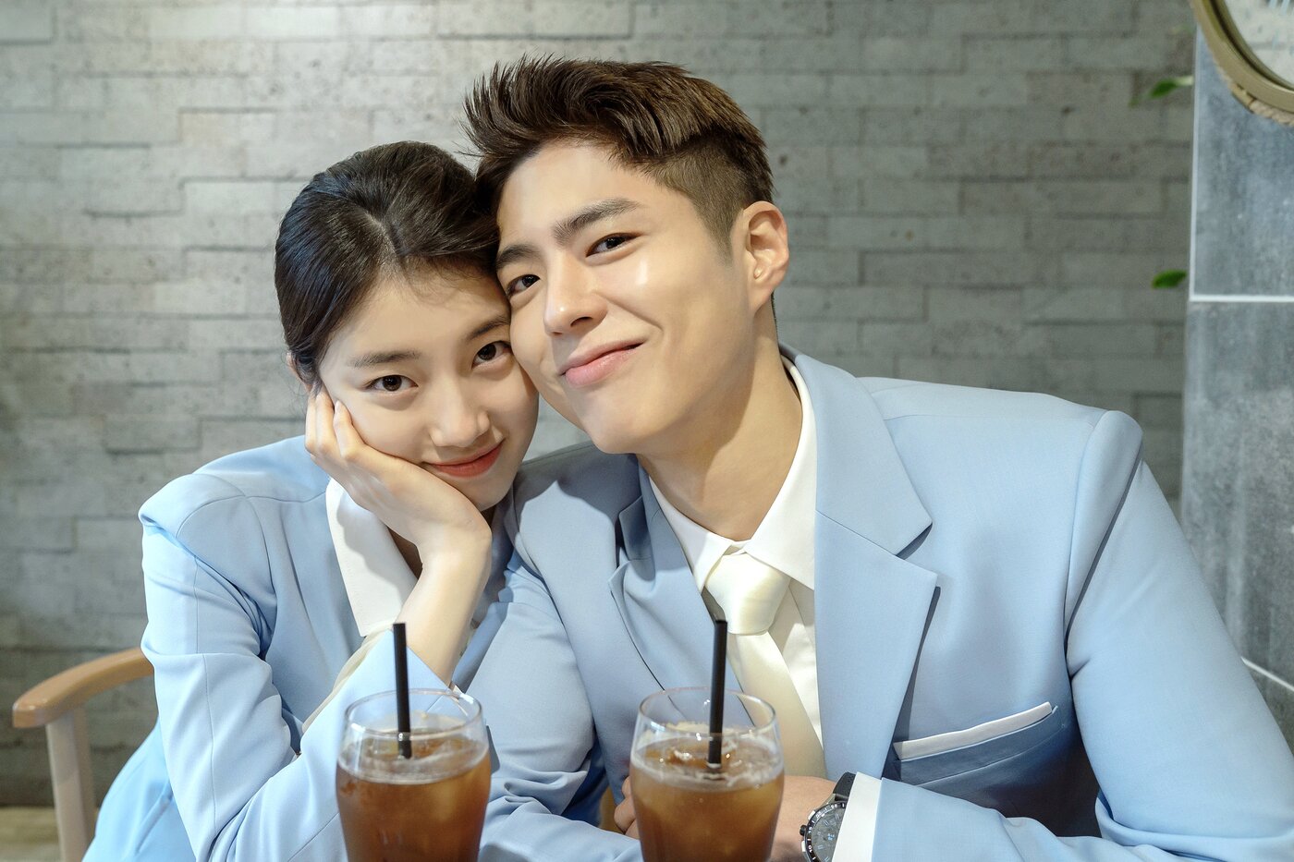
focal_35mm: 29
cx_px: 647
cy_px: 431
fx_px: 1042
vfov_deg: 45.0
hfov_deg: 63.7
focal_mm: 29
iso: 1600
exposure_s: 1/125
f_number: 4
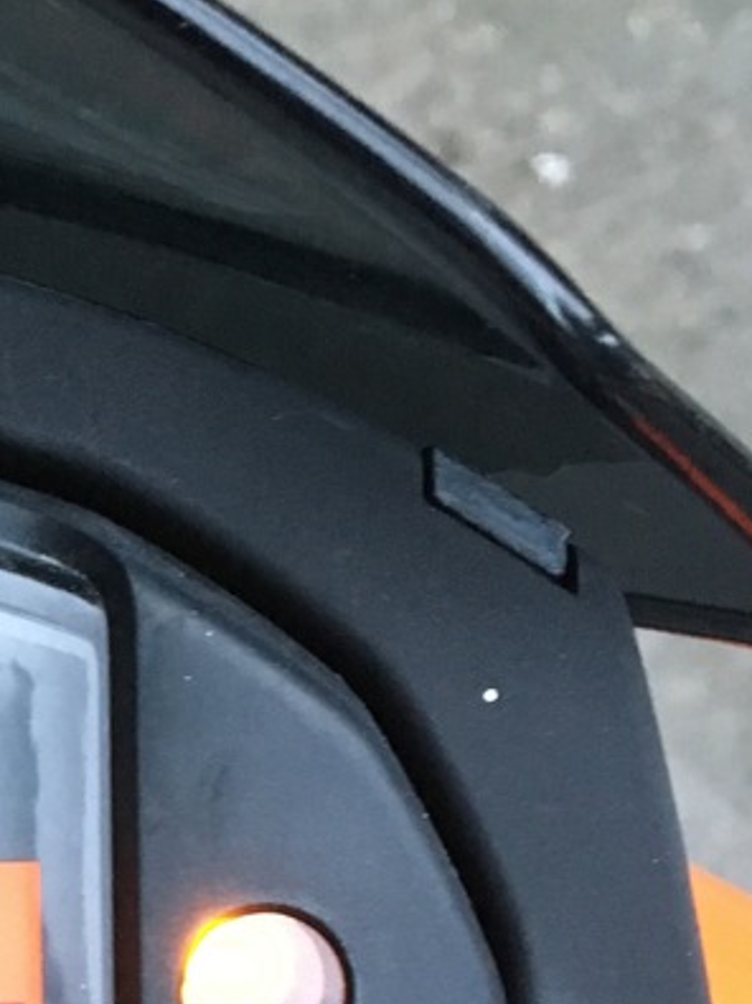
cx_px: -325
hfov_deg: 14.8
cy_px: 874
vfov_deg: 20.5
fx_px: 2724
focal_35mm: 94
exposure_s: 1/17
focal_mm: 4.15
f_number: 2.2
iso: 200
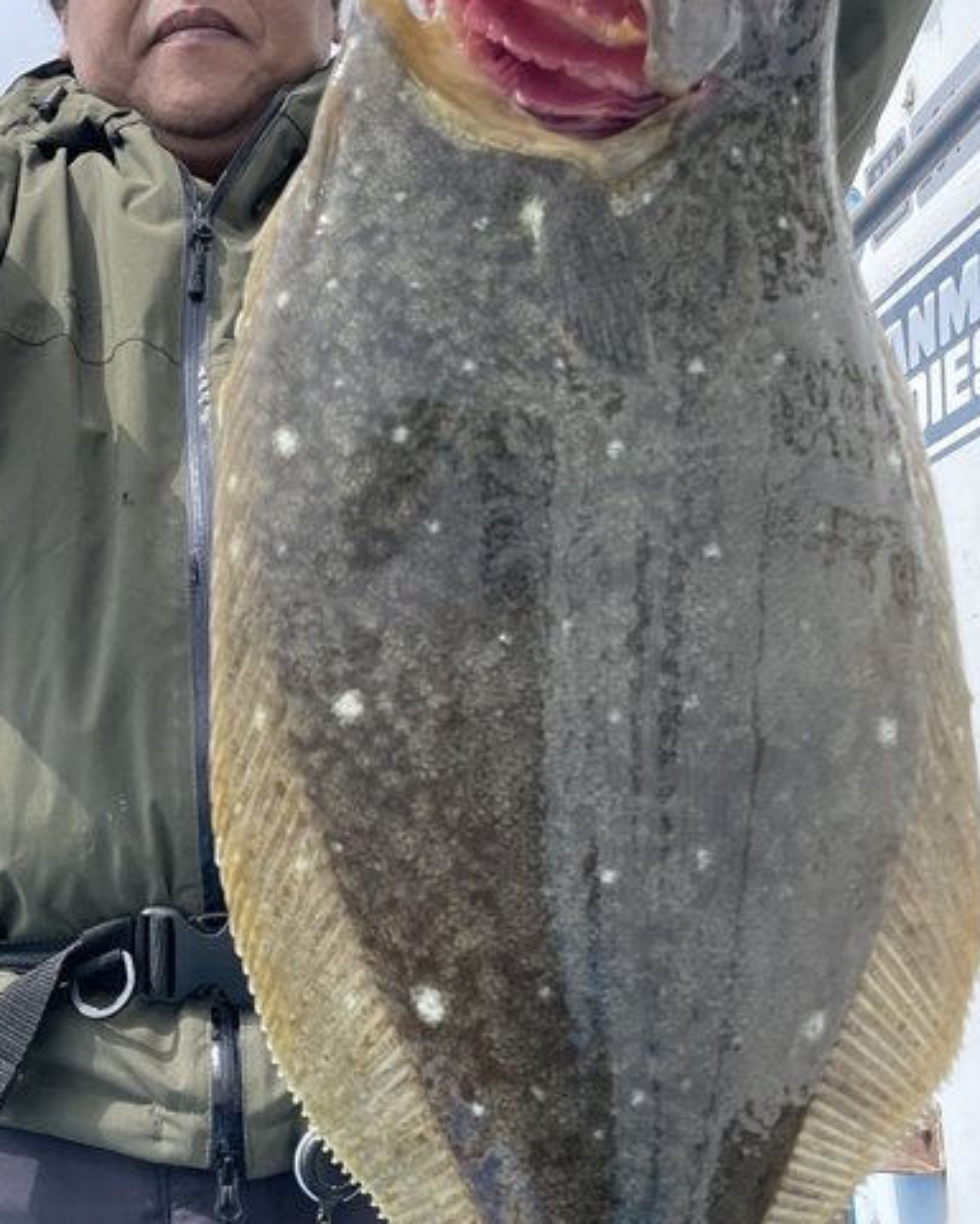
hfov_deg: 32.5
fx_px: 1631
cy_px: 654
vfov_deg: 41.1
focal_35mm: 45
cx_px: 191
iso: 32
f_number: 1.6
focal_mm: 4.2
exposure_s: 1/2257
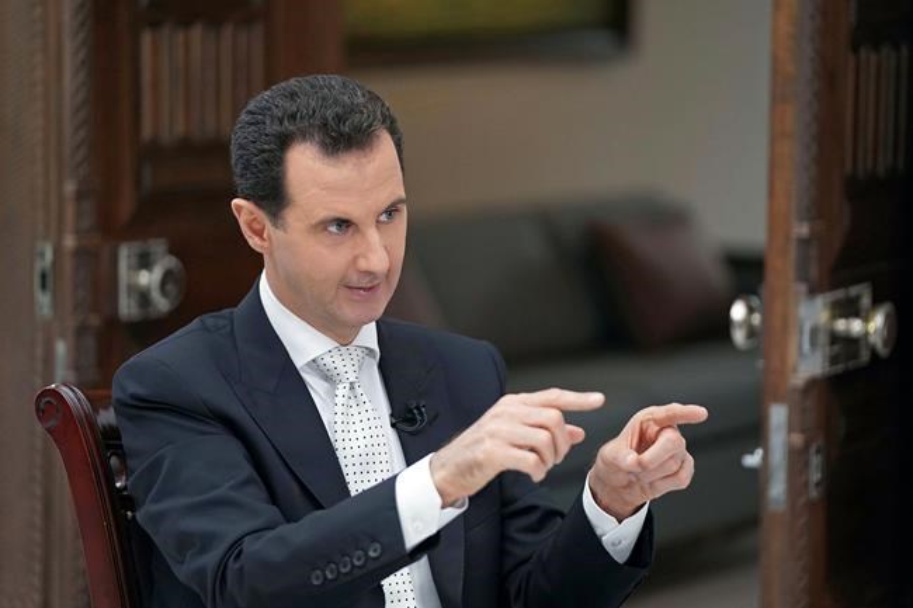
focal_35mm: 148
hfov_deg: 13.9
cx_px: 456
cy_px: 304
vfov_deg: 9.3
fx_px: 3752
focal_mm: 148
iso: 2500
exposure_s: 1/500
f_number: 2.8
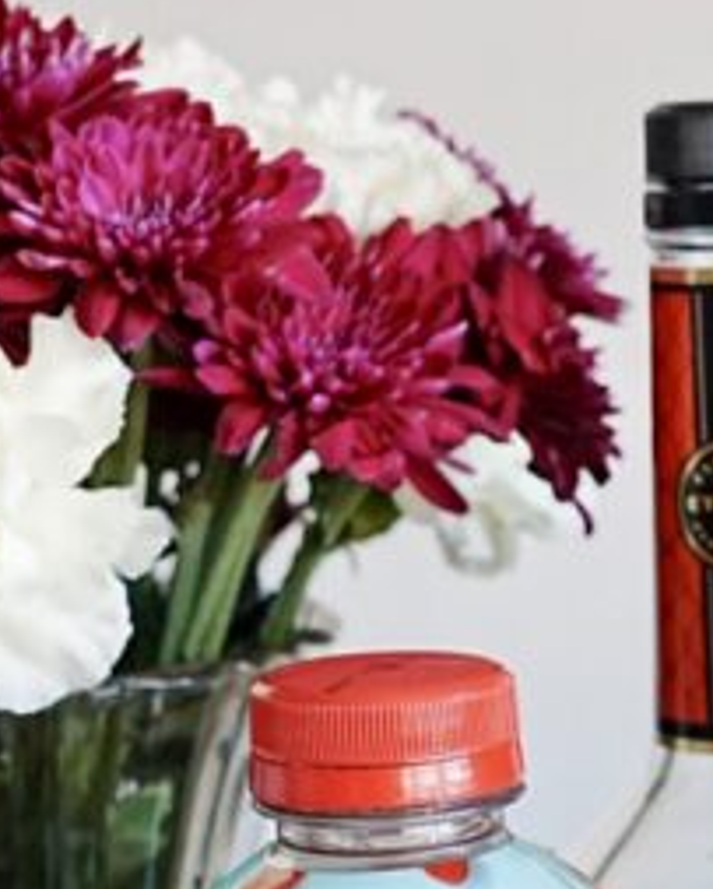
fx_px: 3462
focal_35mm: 131
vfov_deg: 14.2
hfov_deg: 11.2
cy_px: 1033
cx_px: 1156
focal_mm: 23.1
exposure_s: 1/100
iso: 640
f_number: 3.5
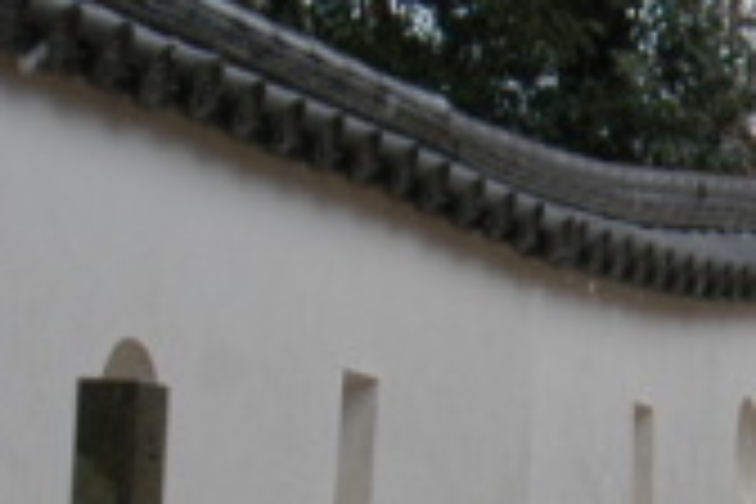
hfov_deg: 9.3
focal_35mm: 219
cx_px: 832
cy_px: 466
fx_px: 4599
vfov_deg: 6.3
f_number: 5.6
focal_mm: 24
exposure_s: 1/125
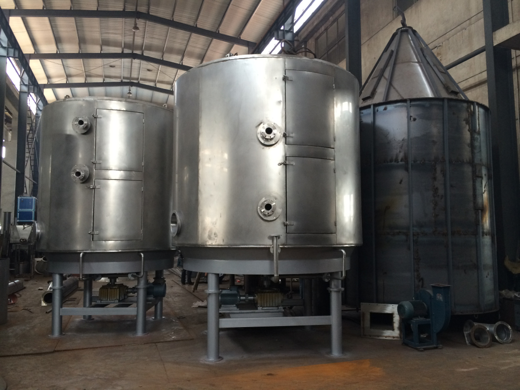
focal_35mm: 30
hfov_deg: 60.0
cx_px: 260
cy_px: 195
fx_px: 451
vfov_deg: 46.8
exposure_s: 1/30
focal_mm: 4.12
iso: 64
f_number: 2.2
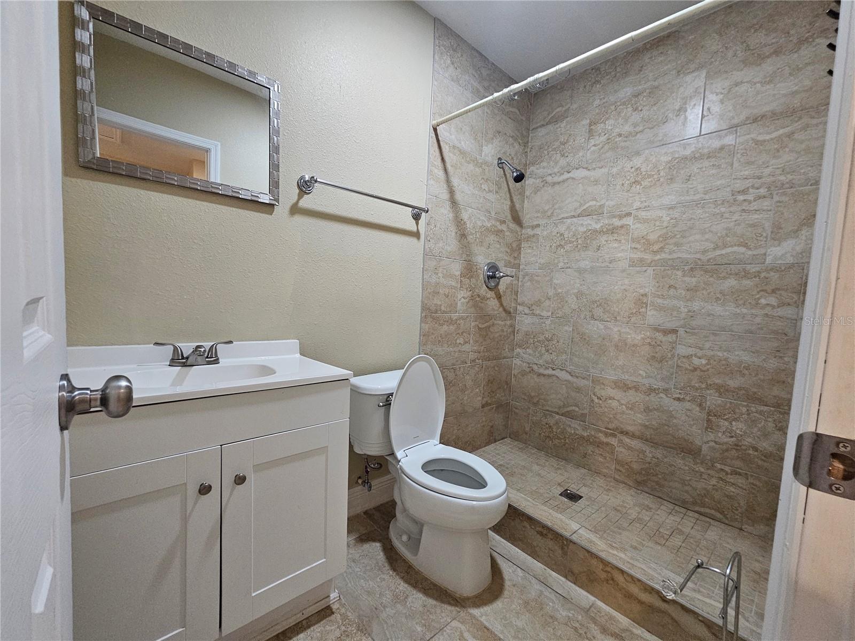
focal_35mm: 13
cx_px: 428
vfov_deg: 89.9
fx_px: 321
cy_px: 320
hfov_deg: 106.2
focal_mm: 2.2
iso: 500
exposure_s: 1/77.4
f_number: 2.2
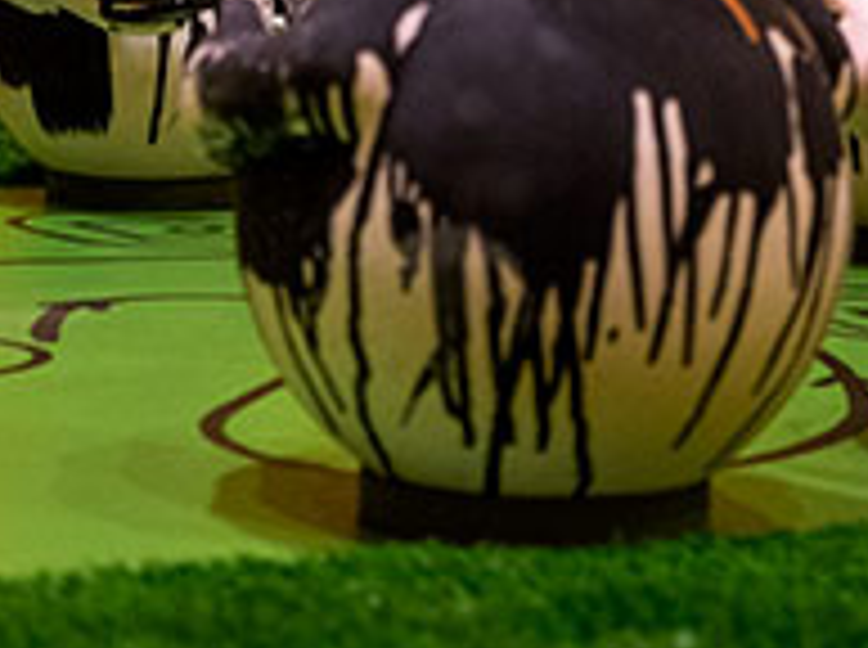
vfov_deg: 10.5
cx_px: 256
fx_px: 3479
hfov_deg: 14.2
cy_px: -65
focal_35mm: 139
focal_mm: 48
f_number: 4
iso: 1250
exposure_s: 1/180
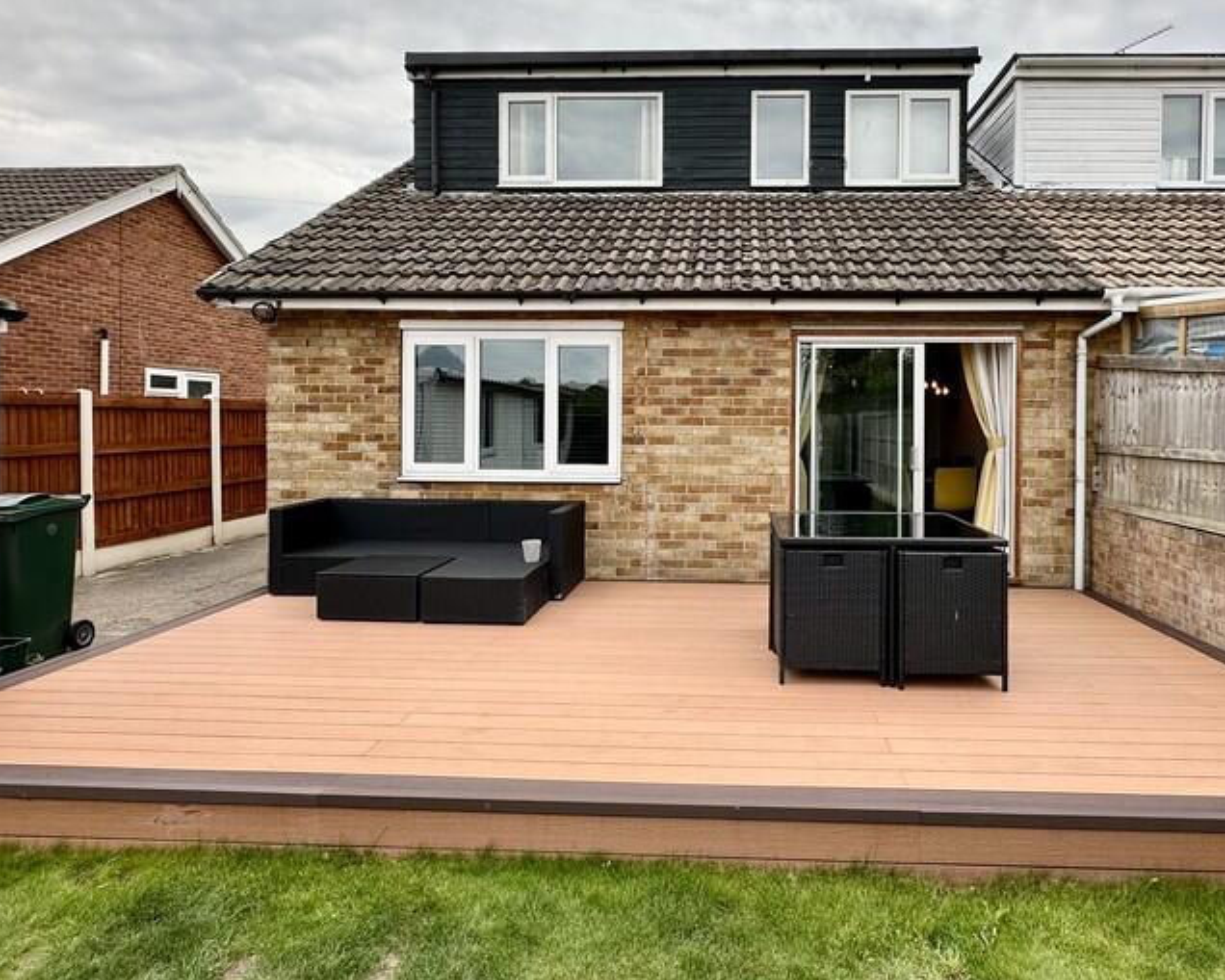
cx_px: 709
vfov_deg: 62.9
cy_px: 429
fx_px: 798
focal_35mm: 22
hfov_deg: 74.5
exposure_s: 1/418
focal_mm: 2.22
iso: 40
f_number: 2.2
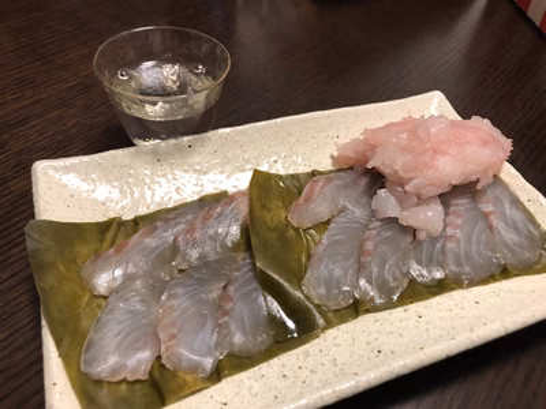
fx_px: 442
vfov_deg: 49.7
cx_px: 273
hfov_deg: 63.4
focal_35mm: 28
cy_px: 204
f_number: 1.8
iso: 50
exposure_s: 1/15
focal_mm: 3.99
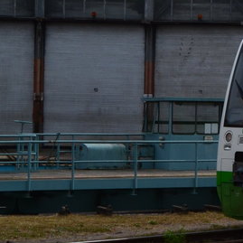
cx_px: 513
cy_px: 107
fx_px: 1628
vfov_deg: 8.5
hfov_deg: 8.1
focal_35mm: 205
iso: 400
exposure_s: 1/400
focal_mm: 36
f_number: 11
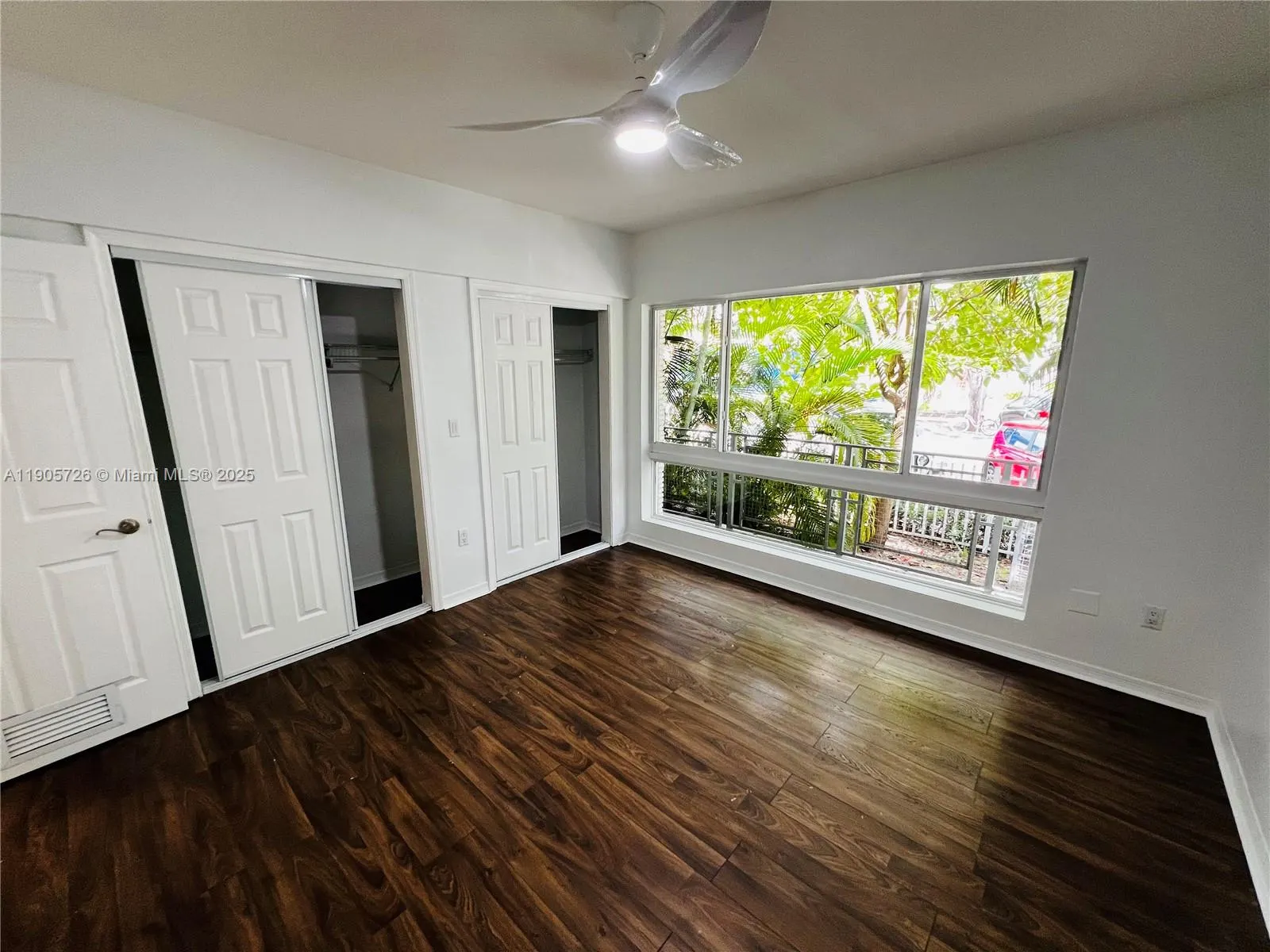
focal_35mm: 13
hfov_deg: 106.2
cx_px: 635
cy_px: 476
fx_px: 477
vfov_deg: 89.9
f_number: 1.8
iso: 160
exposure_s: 1/99
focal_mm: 1.57
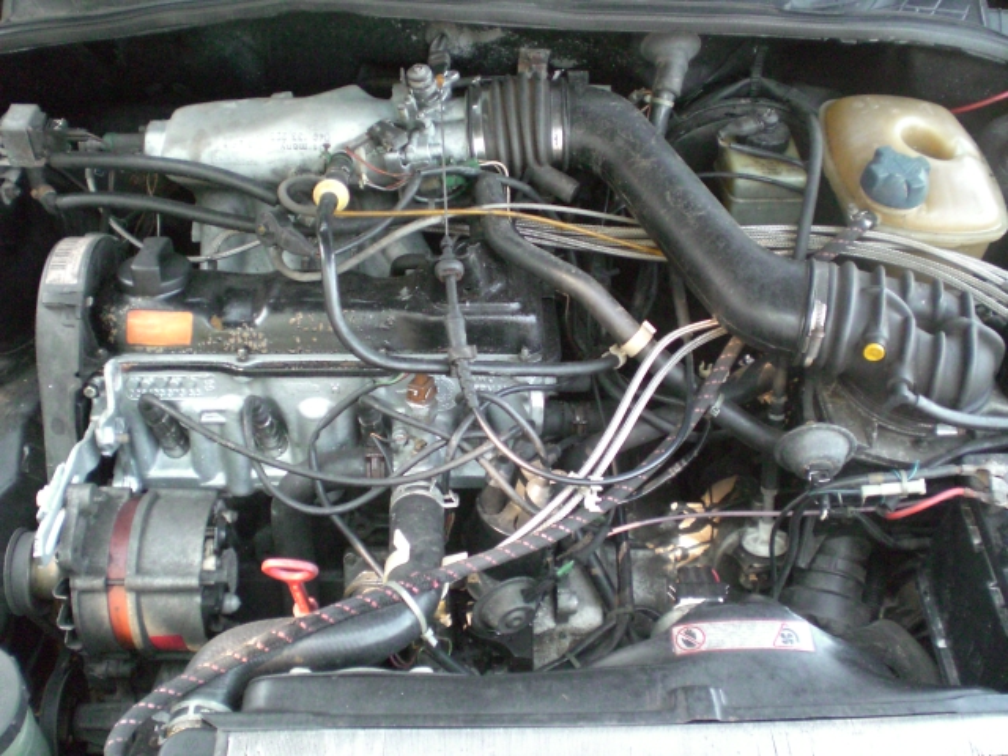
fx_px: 1107
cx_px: 504
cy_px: 378
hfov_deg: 49.0
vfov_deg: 37.7
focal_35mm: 38
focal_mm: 6.3
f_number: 3.1
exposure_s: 1/125
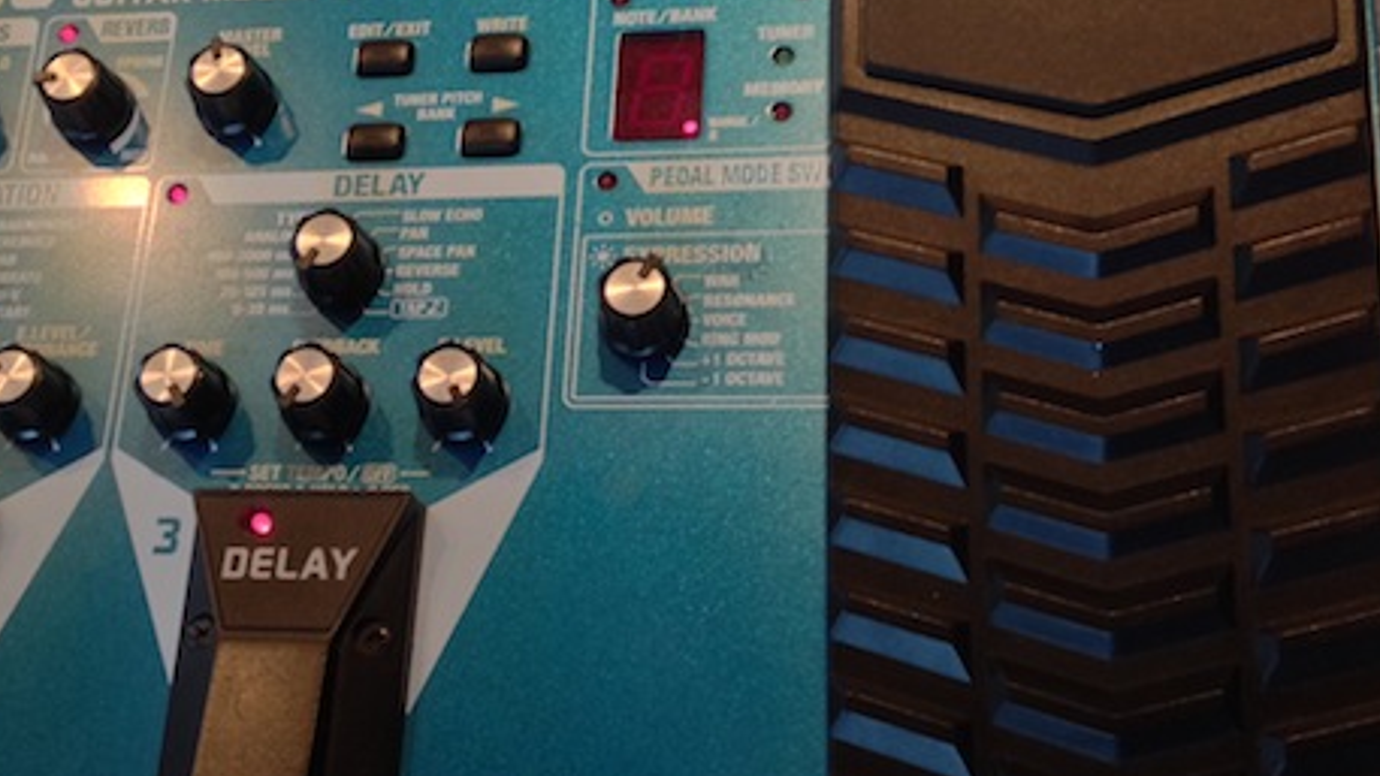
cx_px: 438
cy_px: 278
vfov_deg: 19.1
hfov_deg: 33.0
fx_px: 2305
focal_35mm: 63
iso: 125
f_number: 2.4
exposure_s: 1/20
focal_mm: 4.12
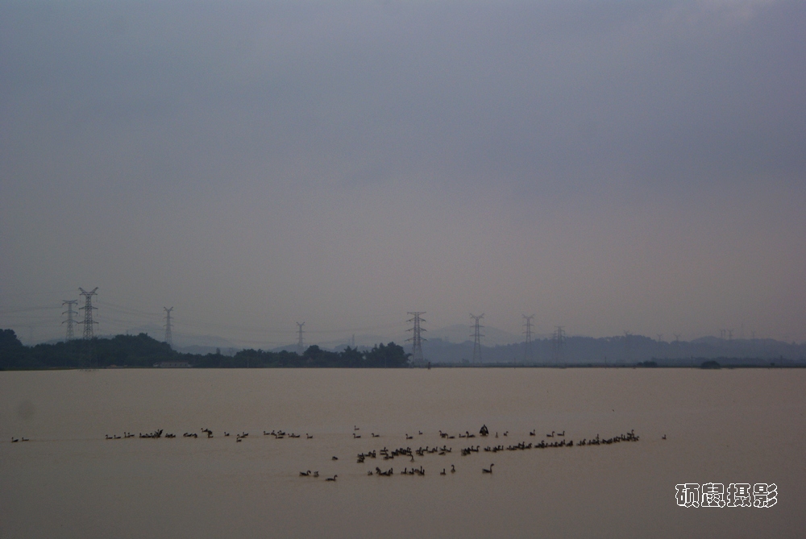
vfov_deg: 13.1
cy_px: 270
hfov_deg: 19.4
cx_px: 403
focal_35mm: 105
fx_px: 2353
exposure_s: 1/400
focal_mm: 70
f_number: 5.6
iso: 200
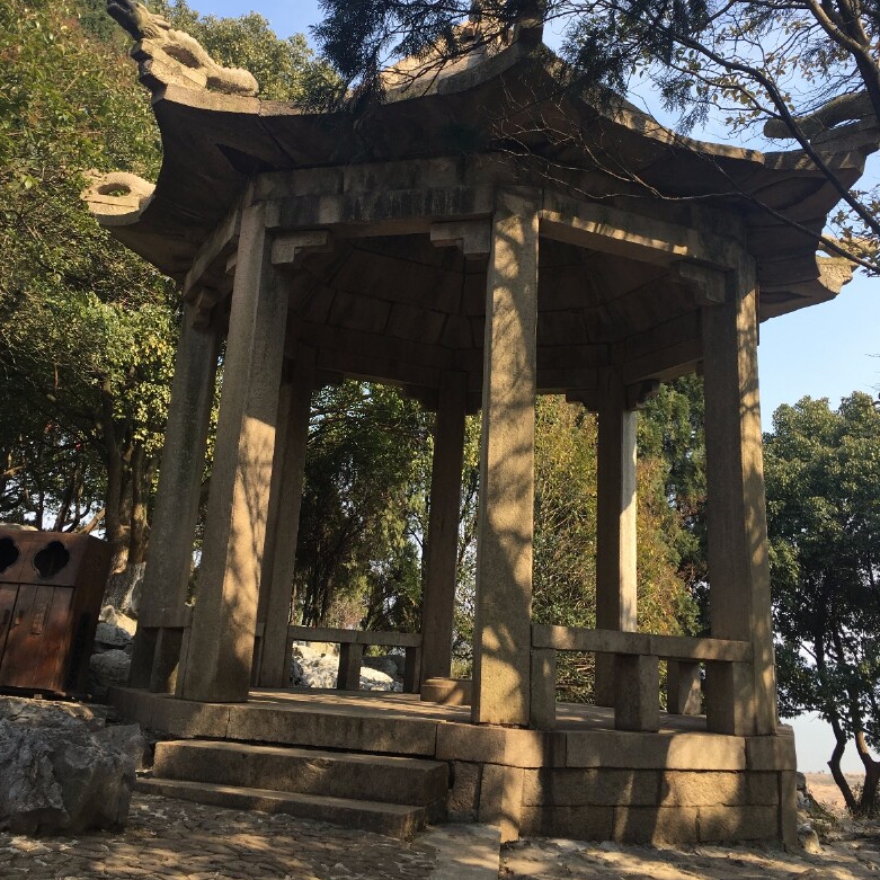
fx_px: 1007
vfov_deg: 46.7
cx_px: 443
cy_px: 323
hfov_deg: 47.2
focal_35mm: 35
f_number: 2.2
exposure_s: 1/561
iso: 25
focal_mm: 4.15
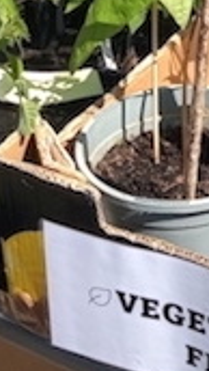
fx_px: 796
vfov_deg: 21.8
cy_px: -186
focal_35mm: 81
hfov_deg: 13.9
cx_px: 321
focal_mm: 3.54
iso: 113
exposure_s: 1/899
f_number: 2
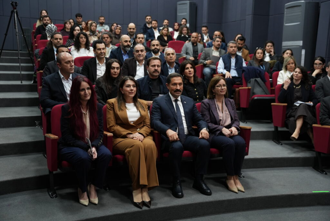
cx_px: 165
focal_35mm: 40
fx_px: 364
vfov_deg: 33.7
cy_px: 110
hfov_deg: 48.8
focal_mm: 39.7
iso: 2000
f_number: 2.8
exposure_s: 1/100
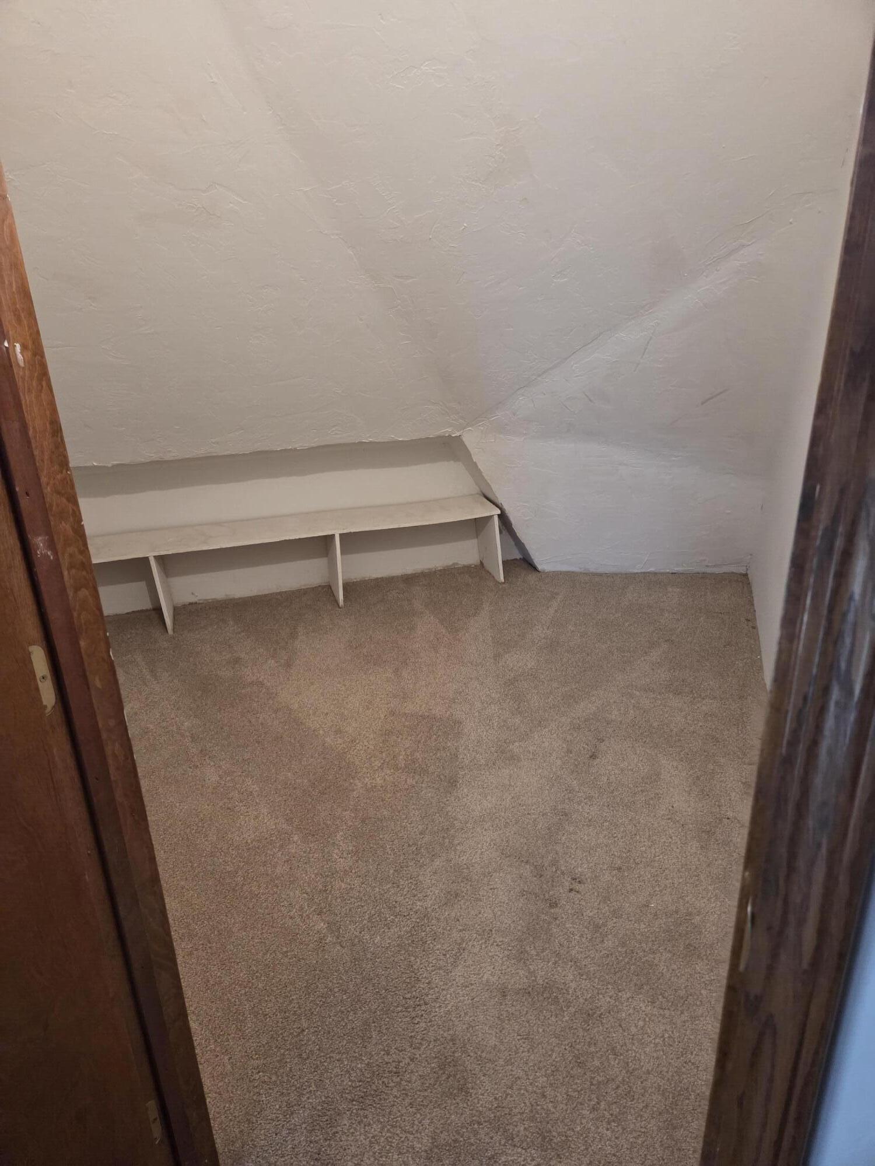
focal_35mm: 23
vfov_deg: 73.9
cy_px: 583
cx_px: 438
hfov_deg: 58.9
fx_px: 775
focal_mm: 5.4
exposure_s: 1/120
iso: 1000
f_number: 1.8
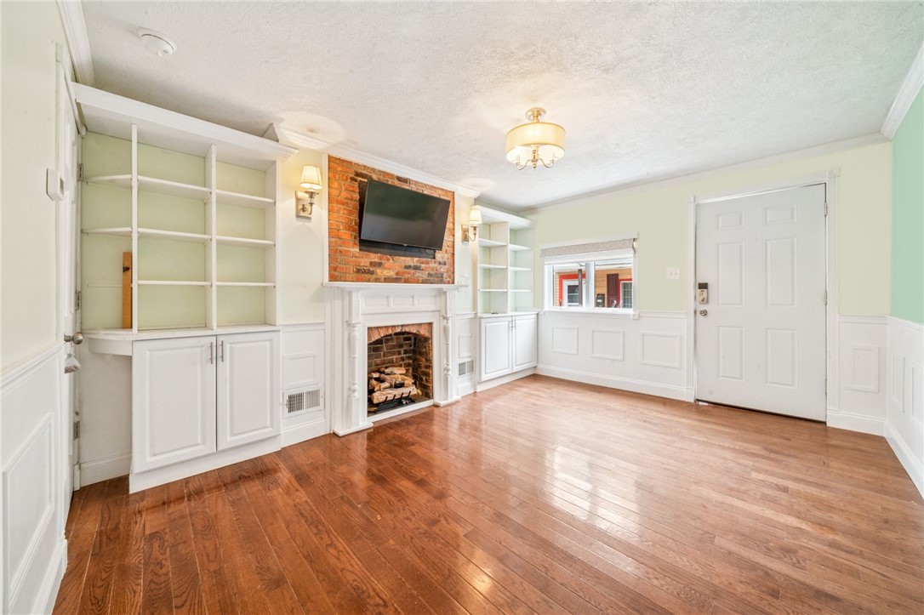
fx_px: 308
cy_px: 308
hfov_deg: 112.6
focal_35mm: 12
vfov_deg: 89.9
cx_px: 462
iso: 50
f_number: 18
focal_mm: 12
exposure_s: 1.6
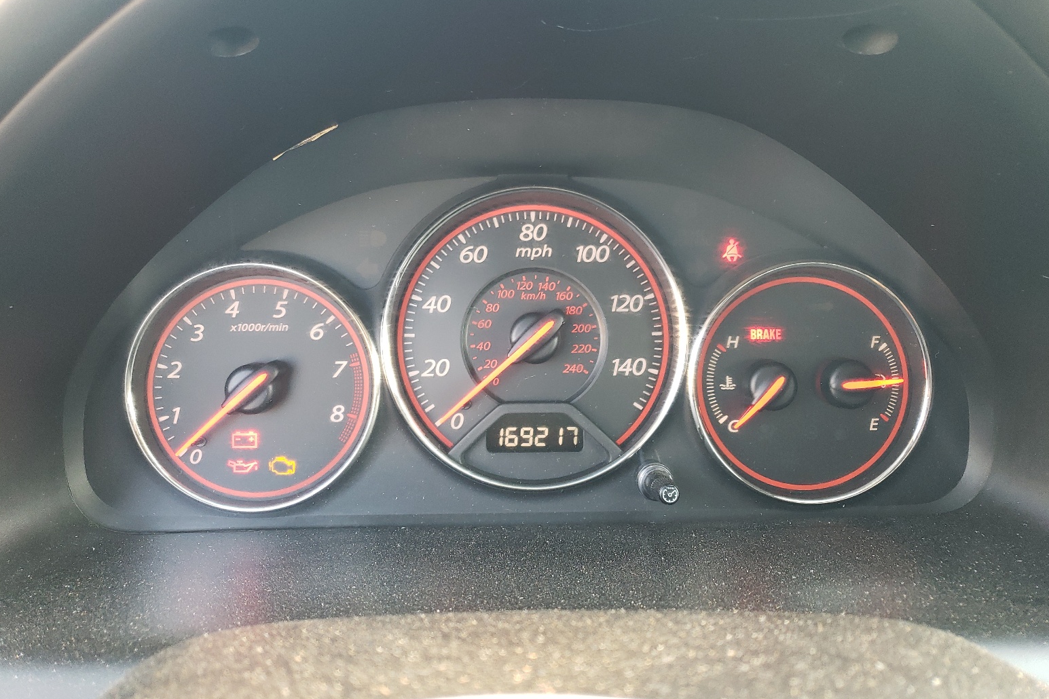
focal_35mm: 28
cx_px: 527
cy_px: 297
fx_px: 816
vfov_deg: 46.3
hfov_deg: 65.5
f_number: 1.5
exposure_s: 1/60.2
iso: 113
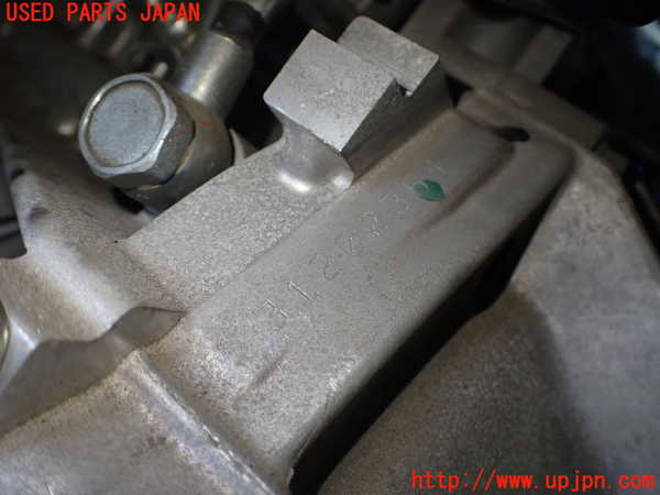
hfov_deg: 60.0
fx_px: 572
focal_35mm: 30
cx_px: 330
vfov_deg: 46.8
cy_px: 248
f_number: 2.3
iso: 250
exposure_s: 1/125
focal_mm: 5.4
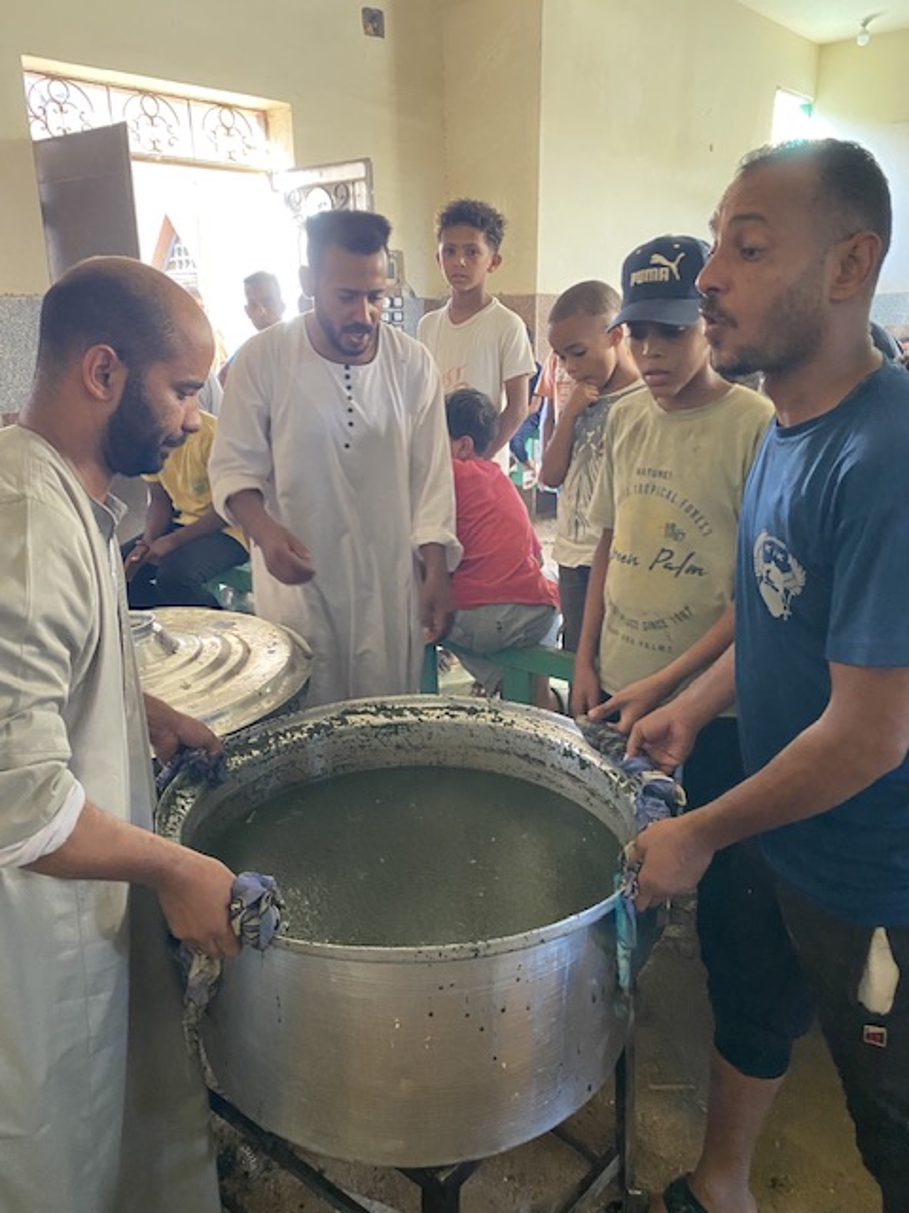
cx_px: 454
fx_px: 910
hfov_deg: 53.1
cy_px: 606
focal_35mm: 26
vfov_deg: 67.3
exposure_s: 1/55
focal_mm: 4.25
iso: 500
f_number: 1.8
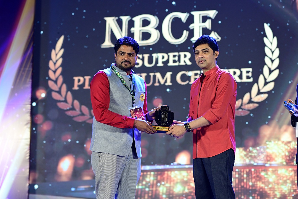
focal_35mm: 85
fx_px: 704
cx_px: 149
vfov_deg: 16.1
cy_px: 100
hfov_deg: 23.9
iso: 500
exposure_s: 1/125
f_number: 3.2
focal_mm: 85
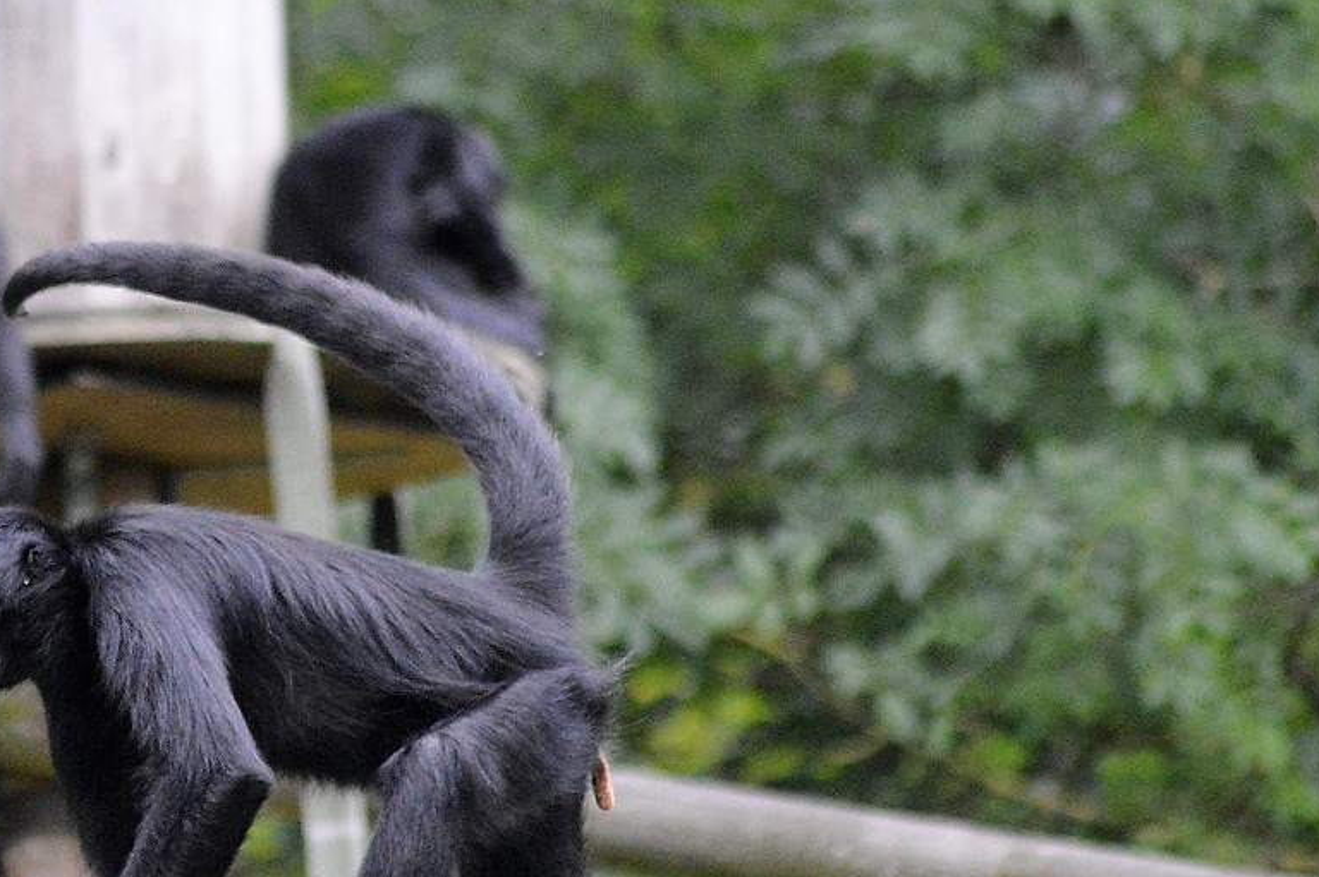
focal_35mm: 539
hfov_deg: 3.8
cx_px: 194
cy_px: 445
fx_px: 19735
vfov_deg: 2.5
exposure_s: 1/1600
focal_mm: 170
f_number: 4.5
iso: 3200
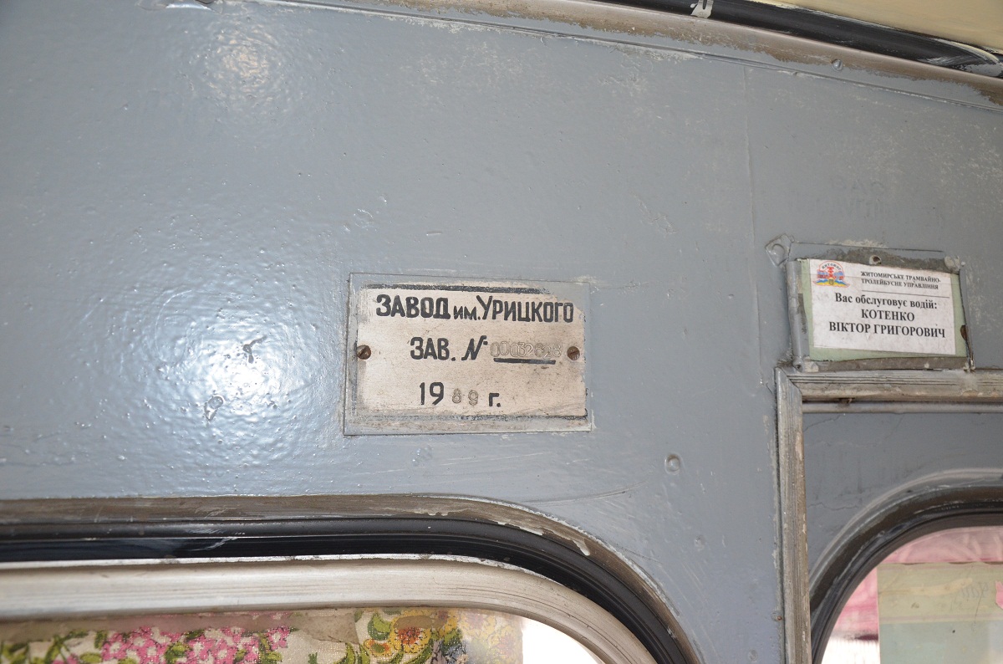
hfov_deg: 57.3
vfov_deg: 39.8
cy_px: 332
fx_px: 917
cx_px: 502
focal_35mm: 33
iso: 1000
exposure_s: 1/60
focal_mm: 22
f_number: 3.8
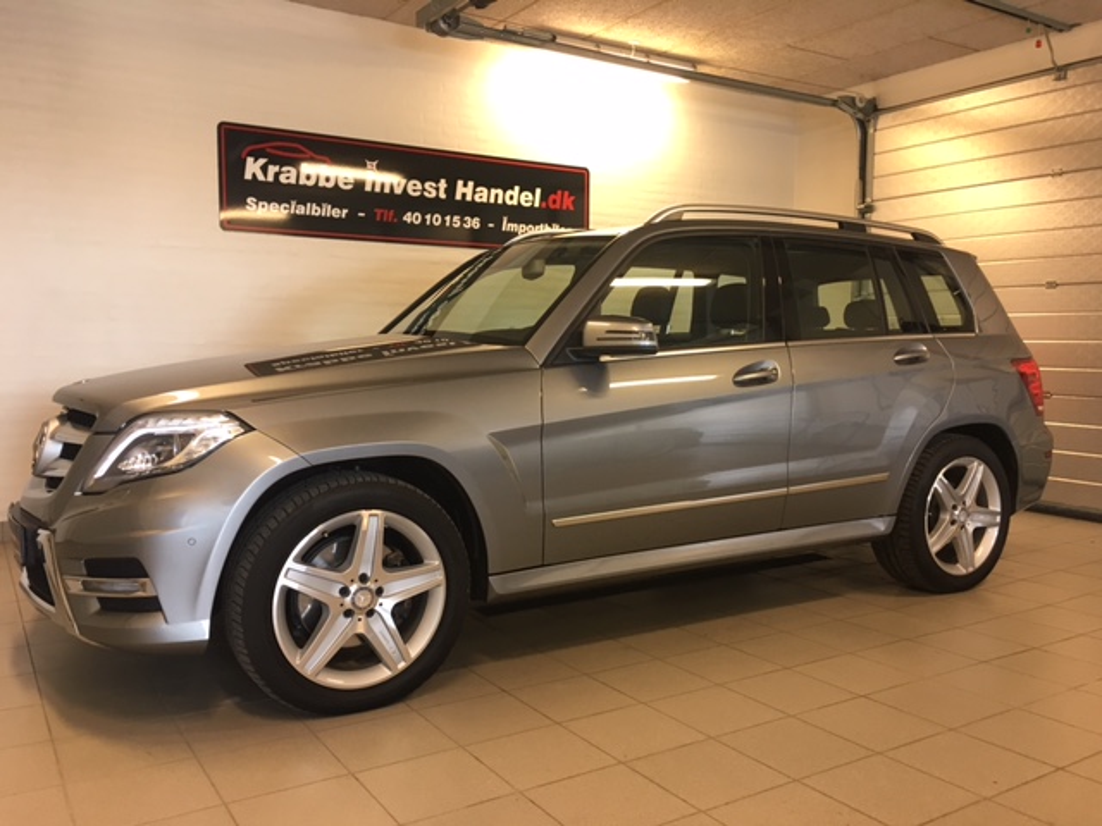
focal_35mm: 29
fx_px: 923
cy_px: 413
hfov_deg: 61.7
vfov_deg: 48.2
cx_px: 551
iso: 100
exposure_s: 1/33
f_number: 2.2
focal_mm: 4.15
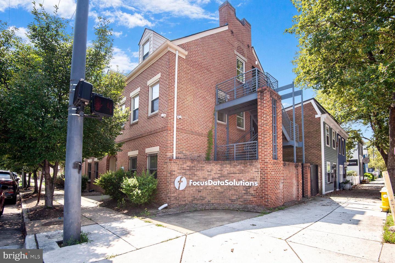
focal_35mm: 16
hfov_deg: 96.7
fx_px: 176
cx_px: 198
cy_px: 132
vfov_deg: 73.7
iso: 200
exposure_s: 1/125
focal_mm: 16
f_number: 8
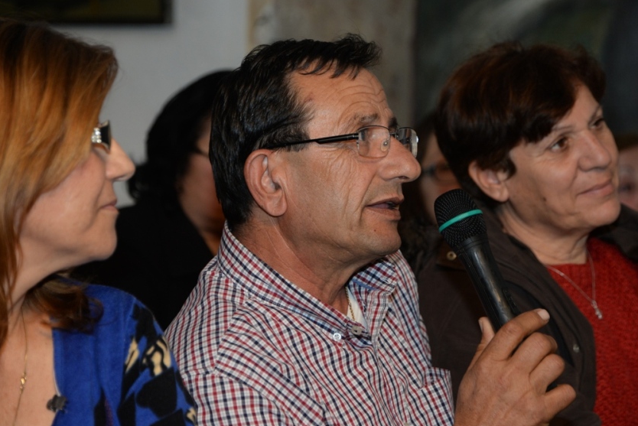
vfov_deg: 8.2
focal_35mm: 167
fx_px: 2961
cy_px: 195
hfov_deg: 12.3
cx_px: 341
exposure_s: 1/125
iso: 1000
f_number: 6.3
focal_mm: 145
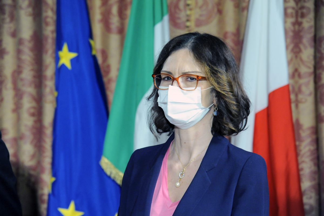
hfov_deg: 17.1
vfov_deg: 11.4
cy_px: 108
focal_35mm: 120
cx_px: 162
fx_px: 1080
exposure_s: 1/80
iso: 4000
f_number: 5
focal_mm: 120
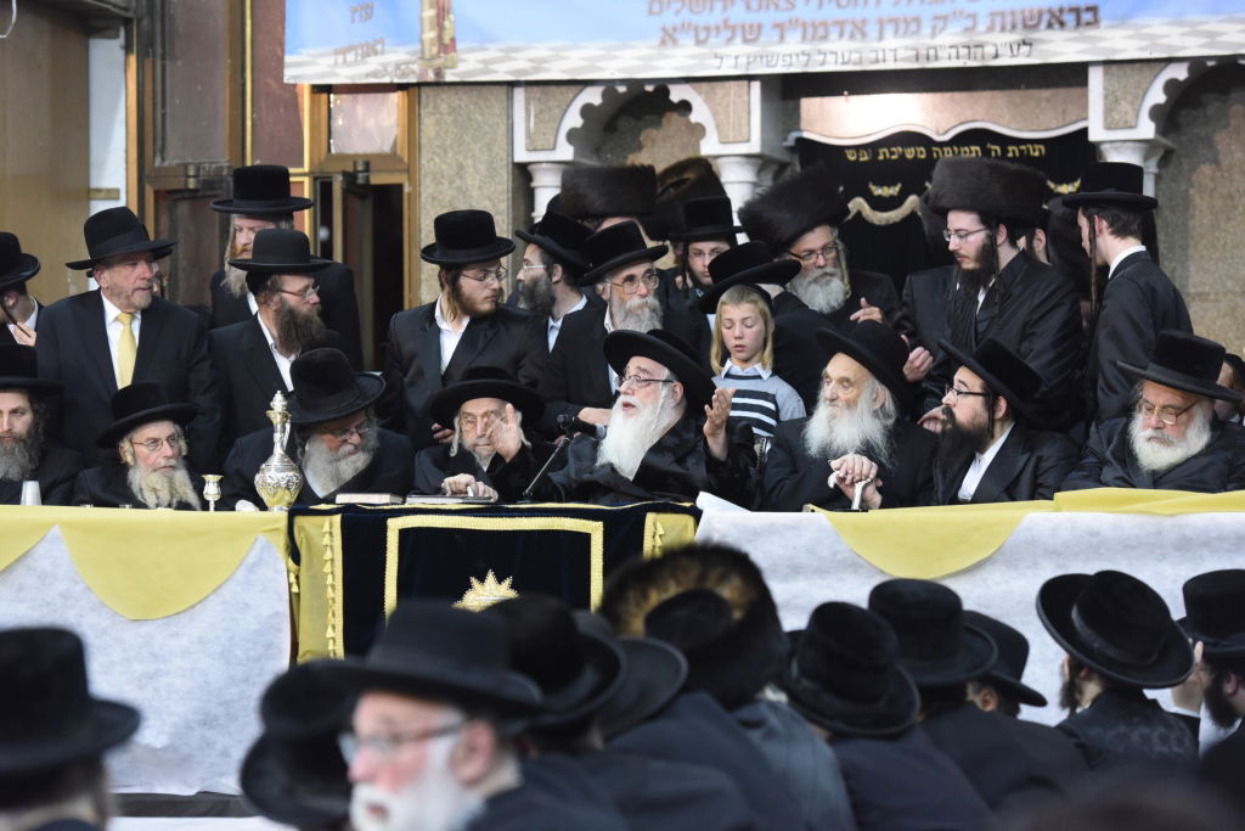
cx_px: 622
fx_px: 4012
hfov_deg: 17.6
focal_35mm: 116
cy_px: 416
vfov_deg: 11.8
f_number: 3.5
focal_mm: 116
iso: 3200
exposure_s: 1/100
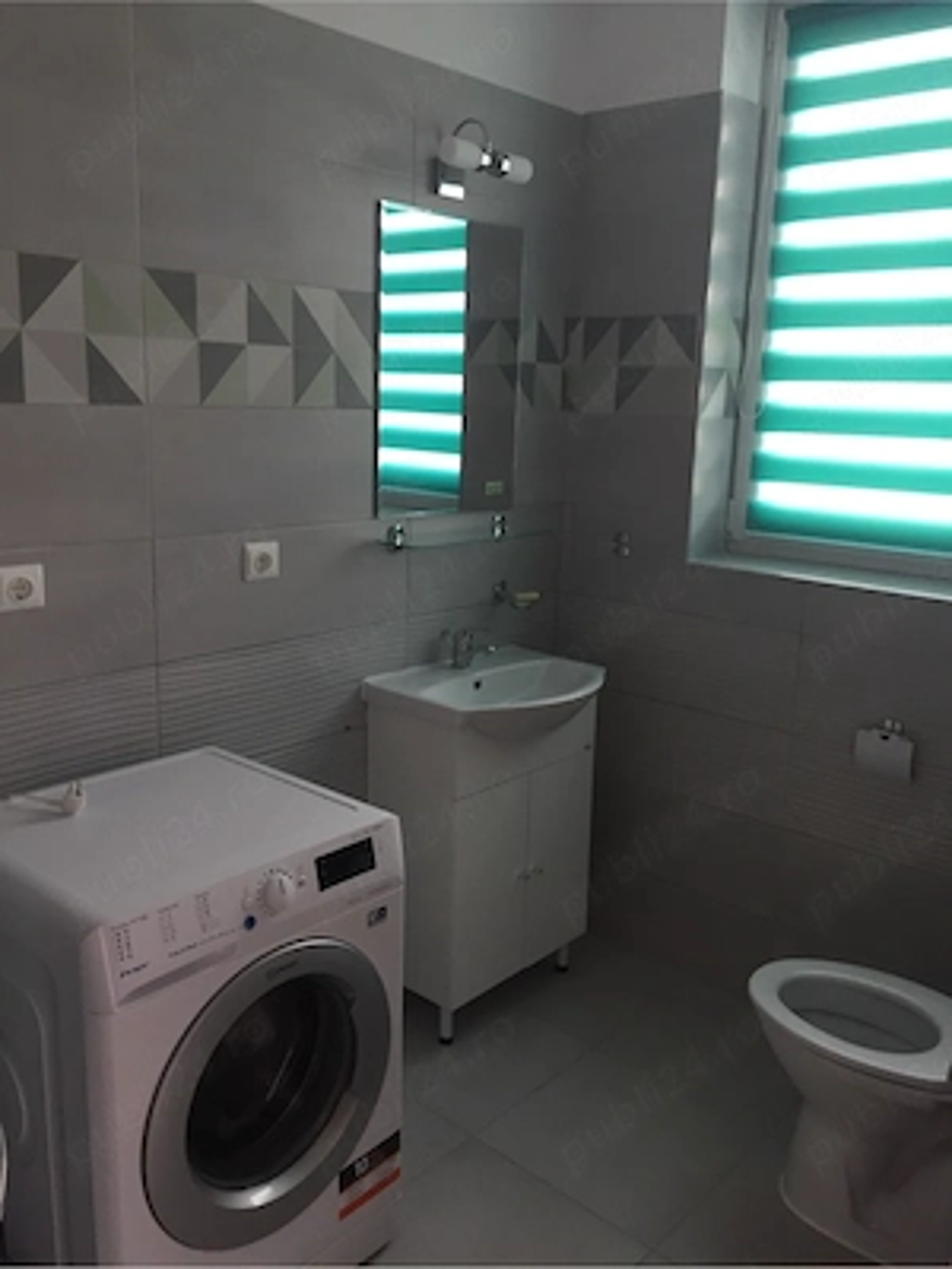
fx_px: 1063
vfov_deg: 61.7
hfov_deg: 48.2
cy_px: 634
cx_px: 476
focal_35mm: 29
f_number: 2.2
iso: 40
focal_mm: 4.15
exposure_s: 1/33
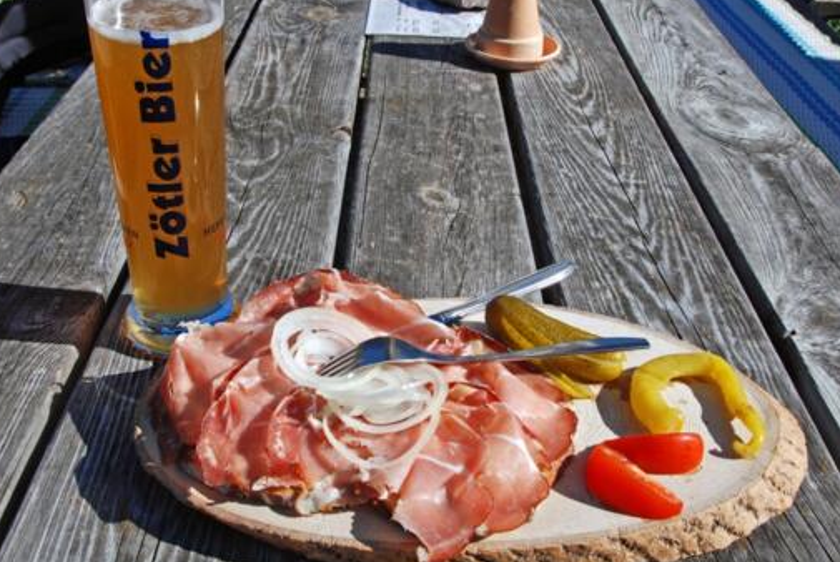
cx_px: 416
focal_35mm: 43
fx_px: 1004
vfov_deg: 31.2
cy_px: 253
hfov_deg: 45.4
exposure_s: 1/125
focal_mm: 22
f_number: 11
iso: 125
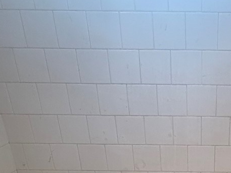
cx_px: 206
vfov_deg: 25.1
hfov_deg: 36.6
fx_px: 327
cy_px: 233
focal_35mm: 49
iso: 250
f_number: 2.2
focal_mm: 2.22
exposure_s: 1/120
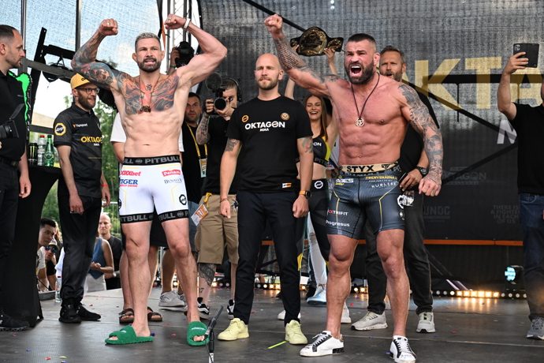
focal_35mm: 60
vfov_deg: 22.6
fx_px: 907
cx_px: 272
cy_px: 182
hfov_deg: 33.4
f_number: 5.6
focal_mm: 60
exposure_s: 1/800
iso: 2500
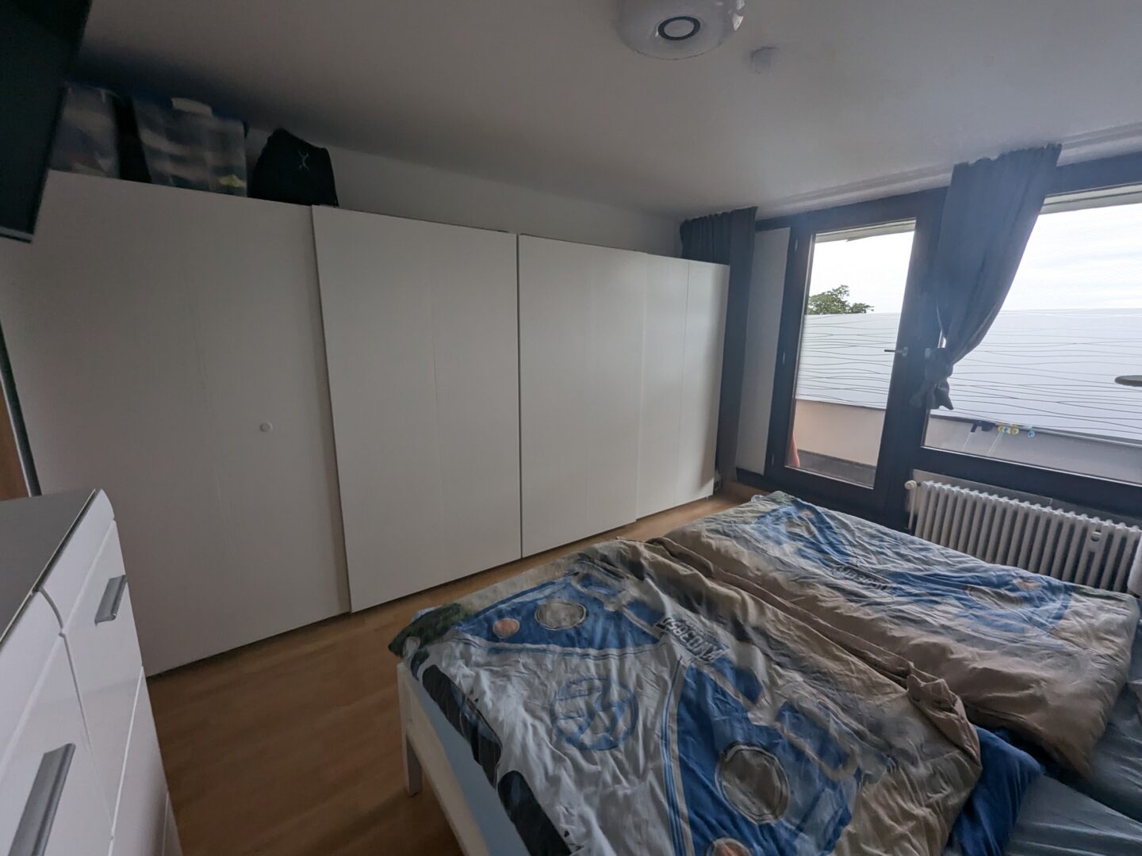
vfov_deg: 89.9
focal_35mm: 13
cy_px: 428
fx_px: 429
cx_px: 571
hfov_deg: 106.2
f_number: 2.2
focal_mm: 1.95
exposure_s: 1/72.3
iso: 45
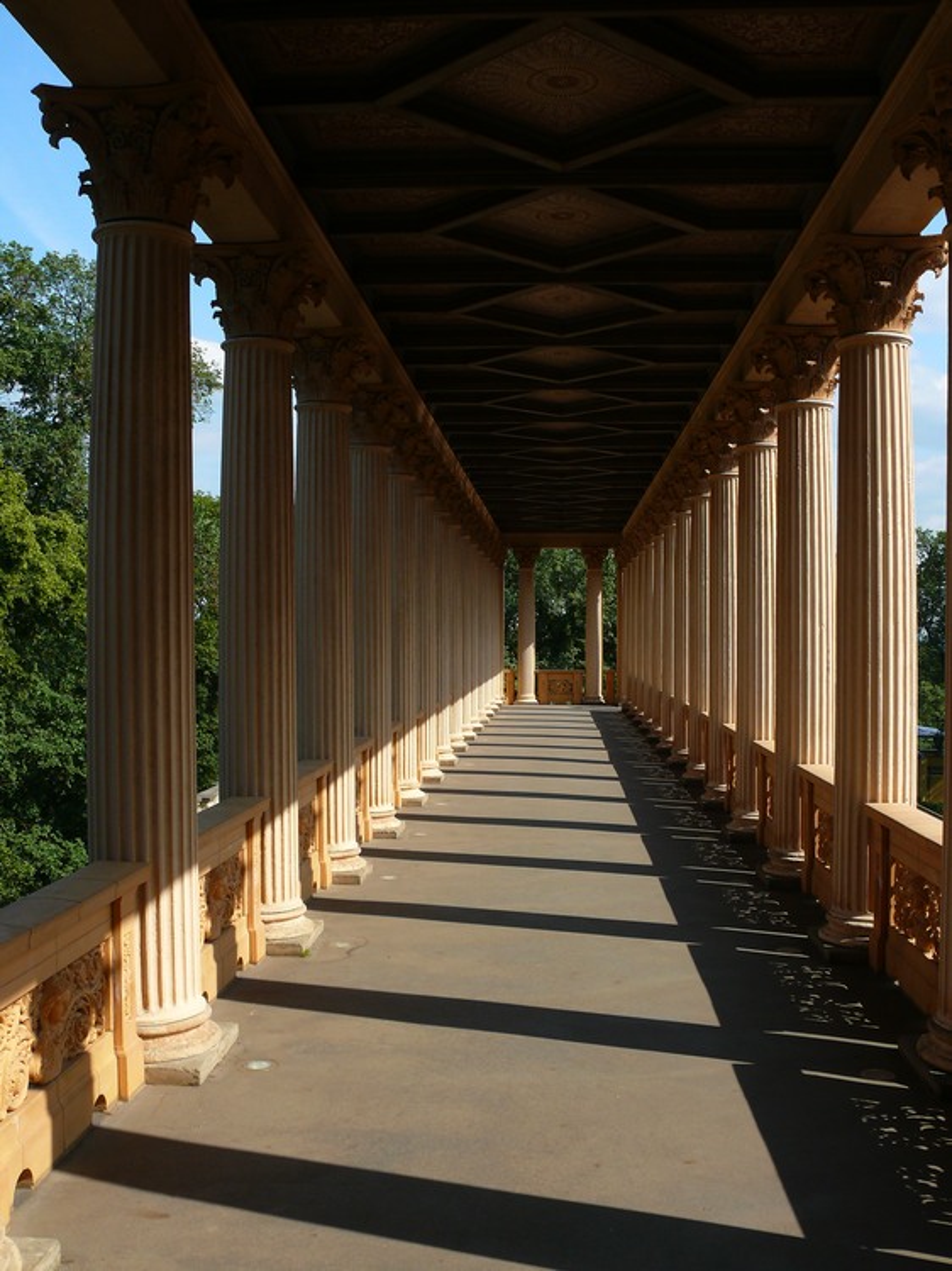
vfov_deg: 52.6
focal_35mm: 35
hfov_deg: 40.7
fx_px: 1284
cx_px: 476
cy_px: 636
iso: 100
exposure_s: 1/200
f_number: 4.5
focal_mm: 7.4
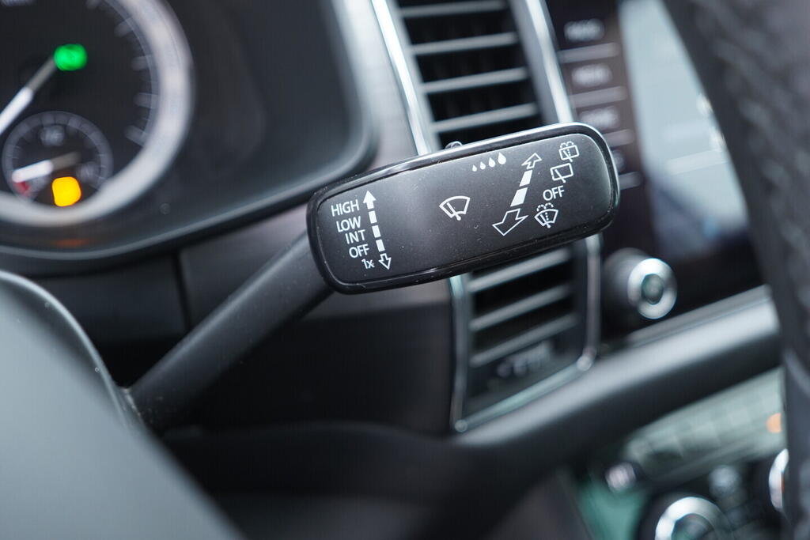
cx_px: 405
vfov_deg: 36.9
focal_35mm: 36
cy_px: 270
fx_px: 810
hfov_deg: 53.1
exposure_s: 1/40
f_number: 2.8
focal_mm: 24
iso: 640
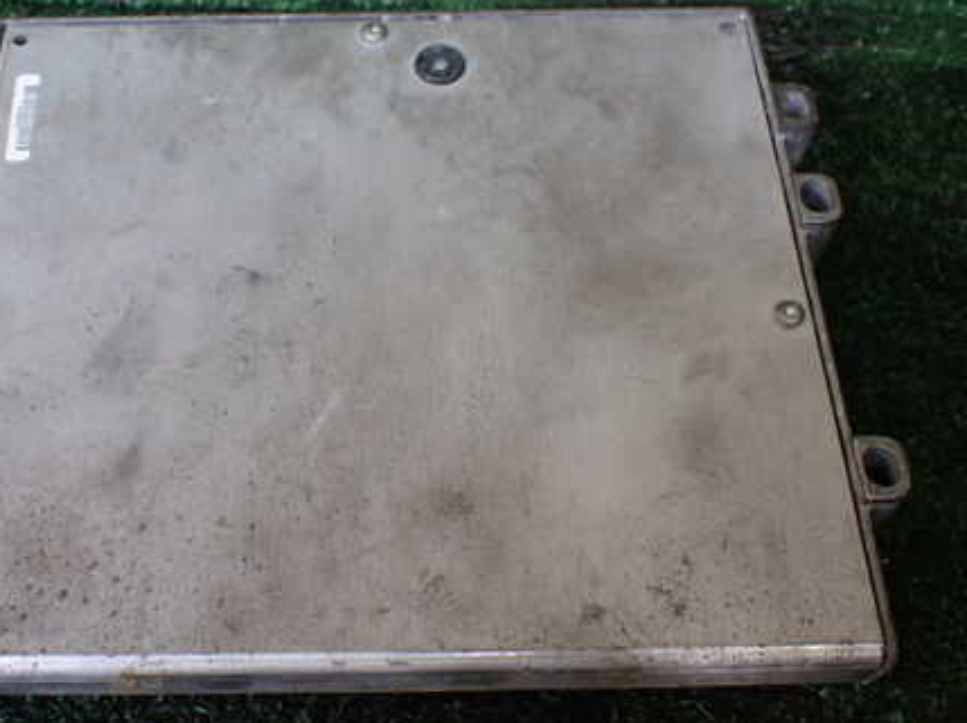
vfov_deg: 34.3
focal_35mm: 42
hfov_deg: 44.6
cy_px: 324
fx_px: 1172
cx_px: 381
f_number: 2.3
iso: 250
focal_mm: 5.4
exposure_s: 1/125
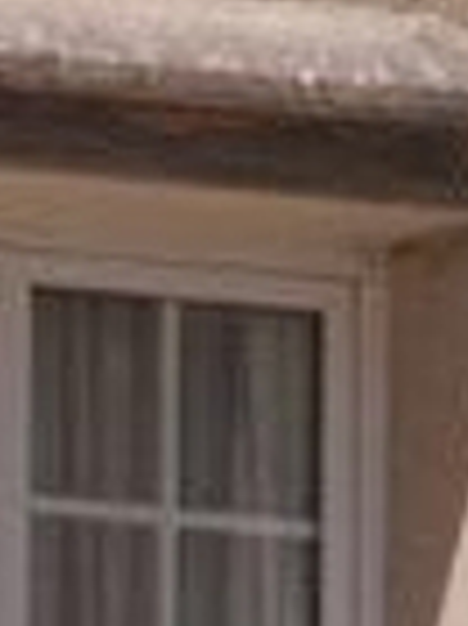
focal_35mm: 1330
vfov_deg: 1.5
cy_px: 1585
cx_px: -2871
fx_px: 24012
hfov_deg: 1.1
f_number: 6.3
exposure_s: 1/1000
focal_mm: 80
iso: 200
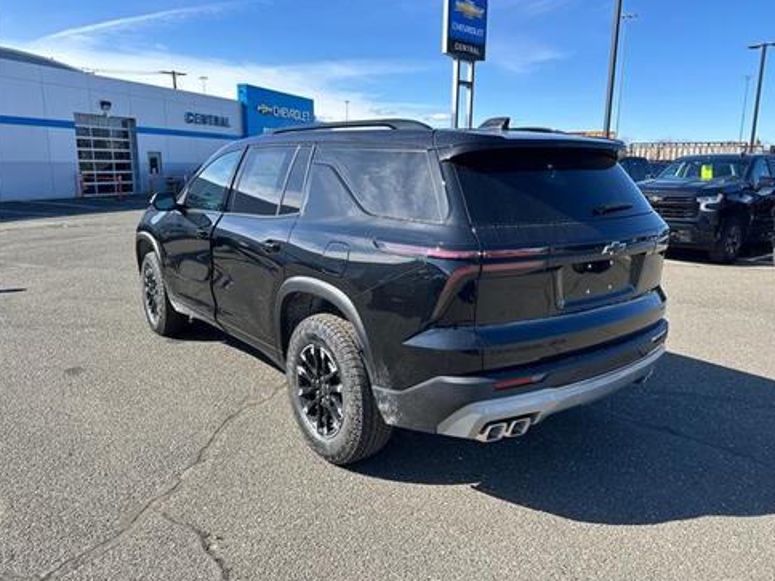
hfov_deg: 69.4
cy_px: 288
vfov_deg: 54.9
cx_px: 396
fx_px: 560
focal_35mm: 25
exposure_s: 1/962
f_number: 1.78
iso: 80
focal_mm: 6.86
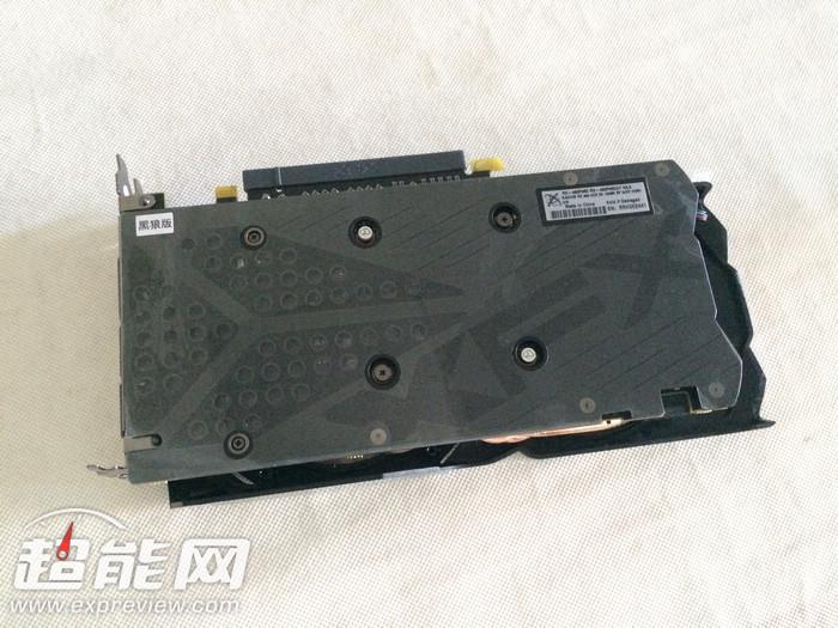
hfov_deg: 61.7
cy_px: 314
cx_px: 419
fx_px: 702
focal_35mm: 29
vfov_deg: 48.2
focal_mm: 4.15
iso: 500
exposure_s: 1/17
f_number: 2.2
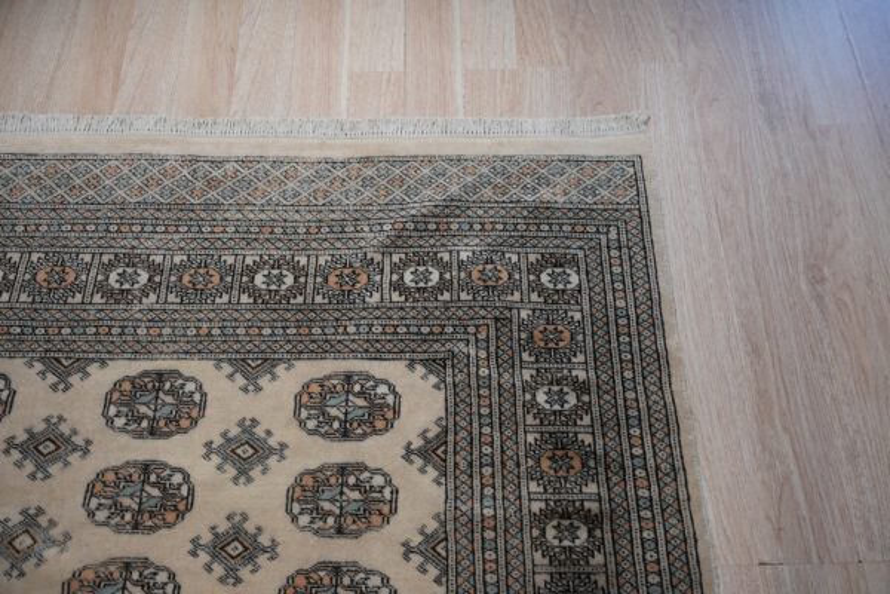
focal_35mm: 29
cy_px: 297
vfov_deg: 44.7
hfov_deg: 63.3
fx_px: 722
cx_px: 445
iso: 250
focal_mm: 29.2
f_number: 5
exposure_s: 1/160
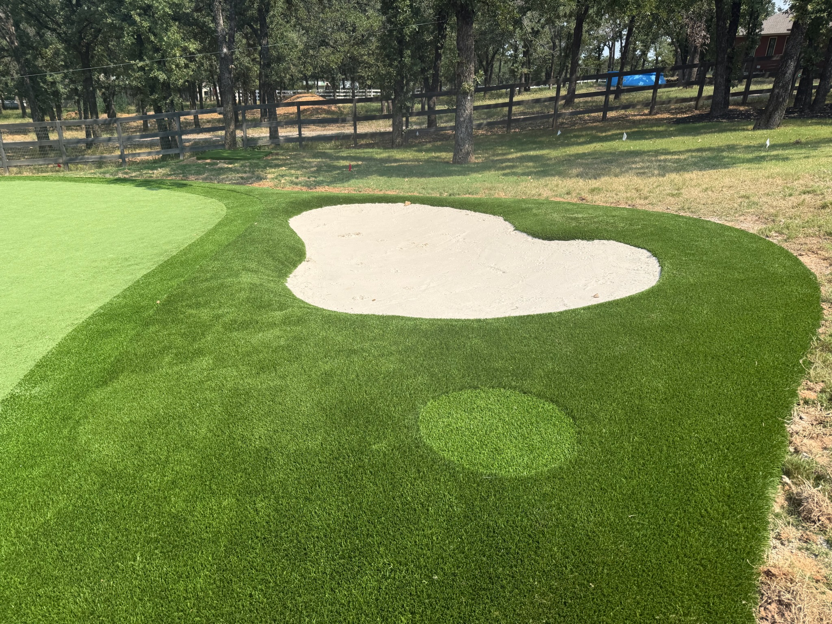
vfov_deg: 56.8
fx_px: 577
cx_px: 416
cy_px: 312
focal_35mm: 24
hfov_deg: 71.6
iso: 80
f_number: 1.78
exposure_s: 1/3759
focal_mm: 6.76
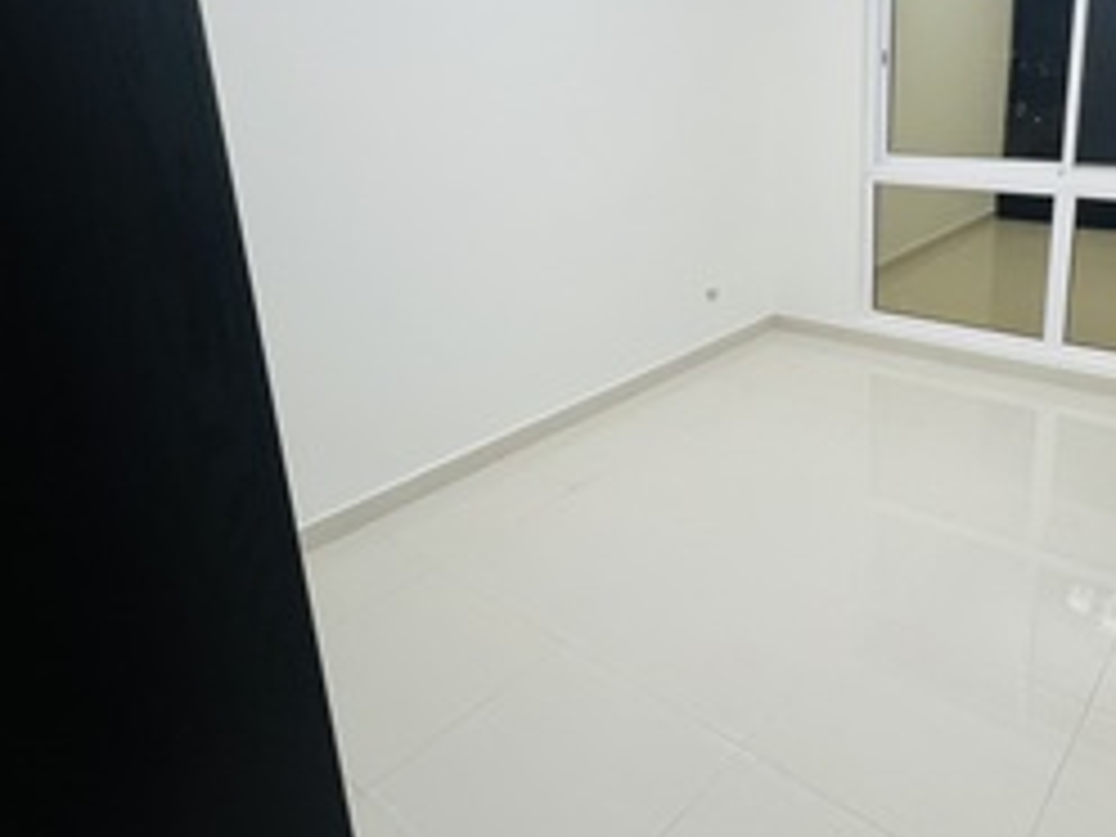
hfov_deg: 70.3
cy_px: 281
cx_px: 704
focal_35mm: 24
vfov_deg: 55.7
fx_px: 774
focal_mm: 1.57
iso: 160
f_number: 1.8
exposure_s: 1/50
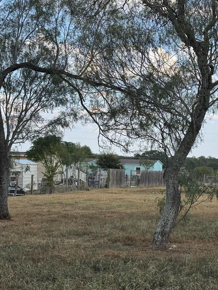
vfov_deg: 25.3
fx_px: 646
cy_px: 132
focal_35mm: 77
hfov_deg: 19.1
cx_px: 124
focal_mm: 6.76
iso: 64
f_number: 1.78
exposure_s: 1/3425
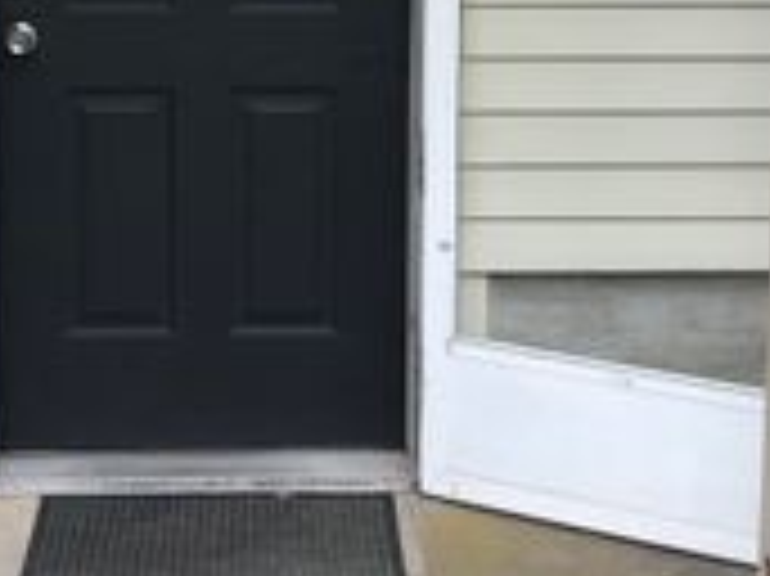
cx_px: 275
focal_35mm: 82
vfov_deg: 17.5
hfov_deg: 23.8
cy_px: -11
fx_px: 1823
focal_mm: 3.99
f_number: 1.8
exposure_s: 1/444
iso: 20
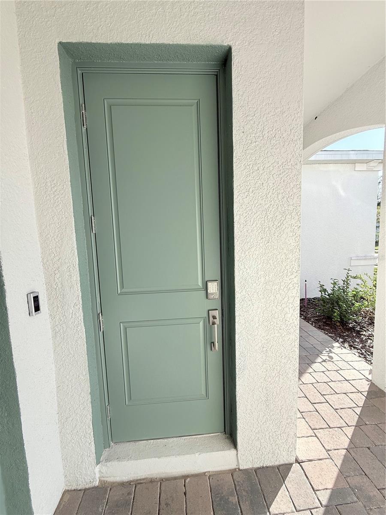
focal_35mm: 14
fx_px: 208
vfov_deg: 102.1
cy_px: 258
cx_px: 193
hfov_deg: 85.7
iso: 50
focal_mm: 2.22
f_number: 2.2
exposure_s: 1/549
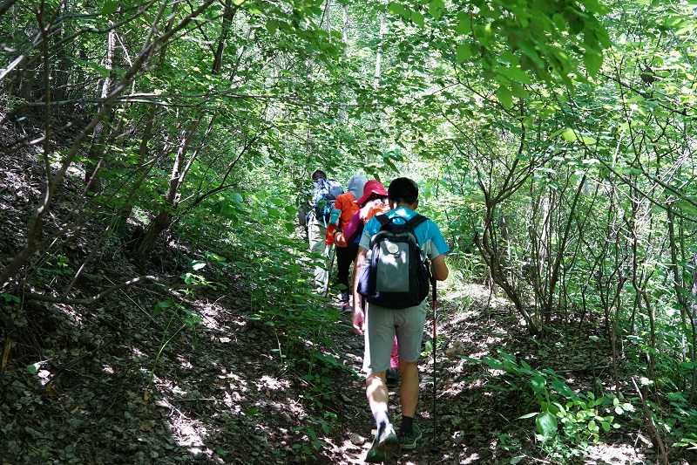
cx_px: 348
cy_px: 232
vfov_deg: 37.8
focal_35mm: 35
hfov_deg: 54.4
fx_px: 677
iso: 800
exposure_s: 1/60
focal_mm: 35
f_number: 8
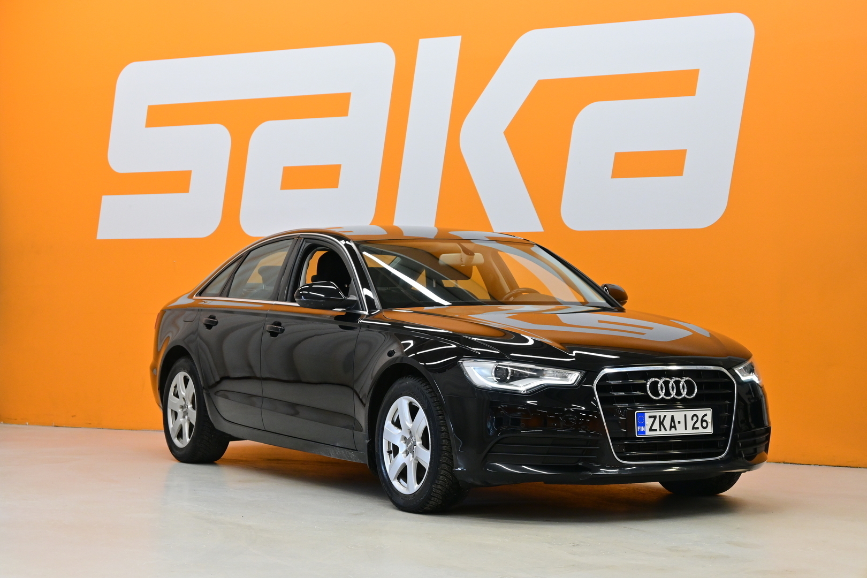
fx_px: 1806
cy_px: 289
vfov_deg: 18.2
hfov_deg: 27.0
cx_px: 434
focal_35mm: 75
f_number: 6.3
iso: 1000
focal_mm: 50
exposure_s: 1/100
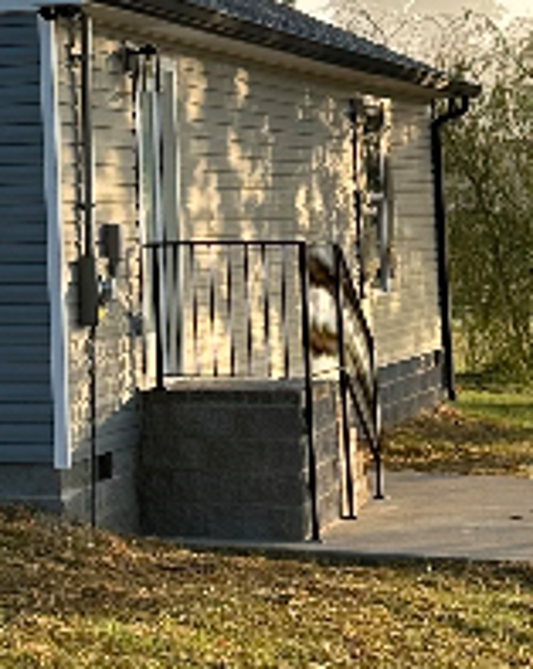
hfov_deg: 12.2
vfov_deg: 15.7
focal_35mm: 122
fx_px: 2411
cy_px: 105
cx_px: -194
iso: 80
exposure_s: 1/1692
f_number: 1.78
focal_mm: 6.86
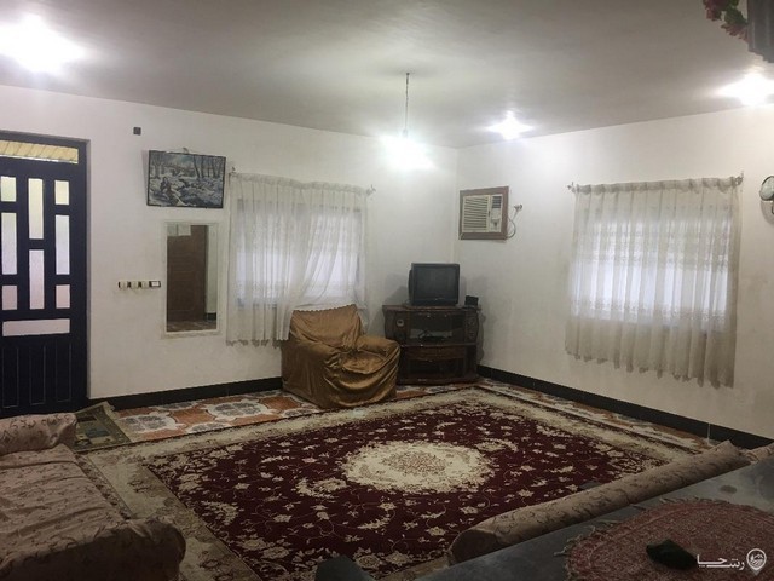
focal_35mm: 29
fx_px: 648
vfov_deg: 48.2
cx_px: 387
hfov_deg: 61.7
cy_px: 290
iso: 40
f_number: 2.2
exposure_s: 1/17
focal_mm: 4.15
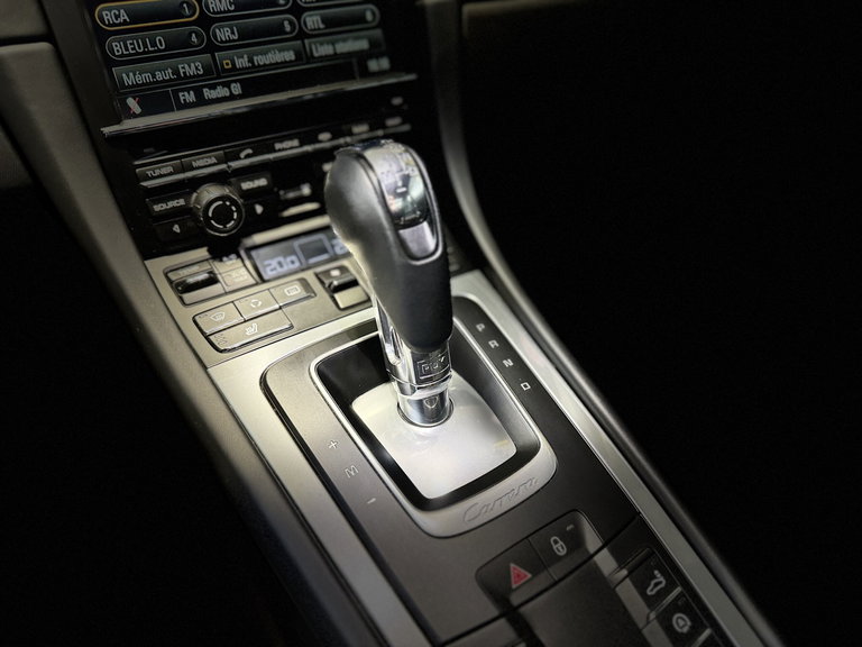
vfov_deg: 56.8
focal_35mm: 24
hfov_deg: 71.6
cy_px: 324
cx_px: 431
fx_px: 598
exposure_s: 1/33
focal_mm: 6.86
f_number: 1.78
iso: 640
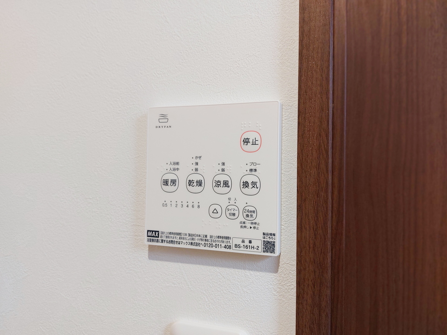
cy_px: 168
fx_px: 310
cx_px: 224
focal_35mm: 24
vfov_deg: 56.8
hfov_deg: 71.6
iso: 80
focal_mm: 5.23
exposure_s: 1/24
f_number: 1.8
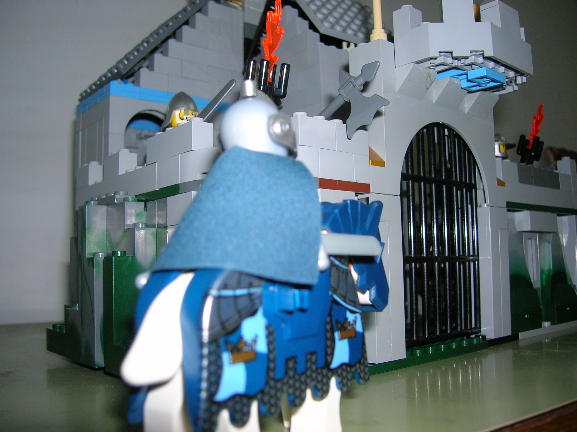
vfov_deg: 41.7
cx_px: 288
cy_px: 216
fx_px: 566
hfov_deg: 54.0
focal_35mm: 34
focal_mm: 5.7
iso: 50
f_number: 2.9
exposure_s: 1/60.1
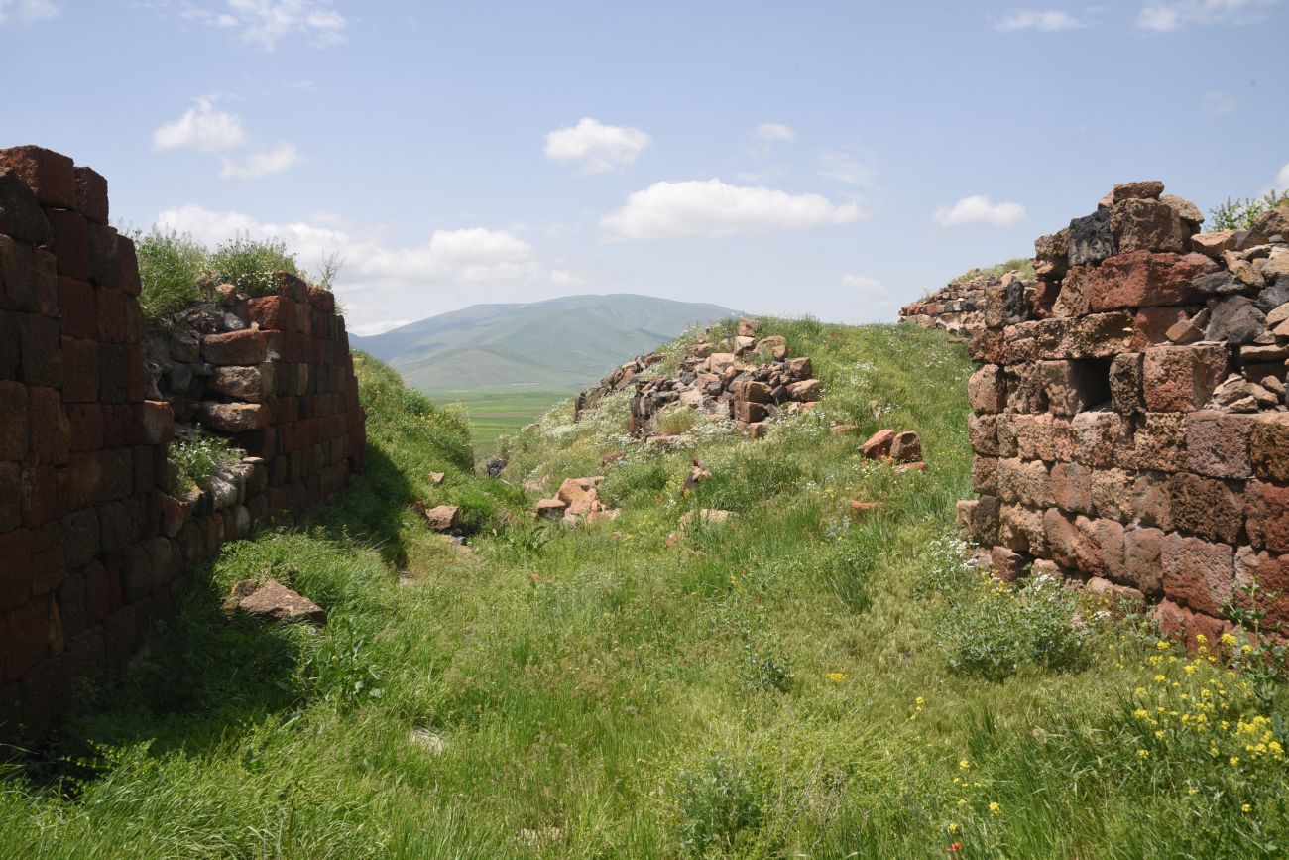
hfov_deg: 39.6
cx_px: 644
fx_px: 1790
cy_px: 430
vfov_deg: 27.0
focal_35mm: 50
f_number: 11
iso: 125
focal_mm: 50
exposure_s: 1/125
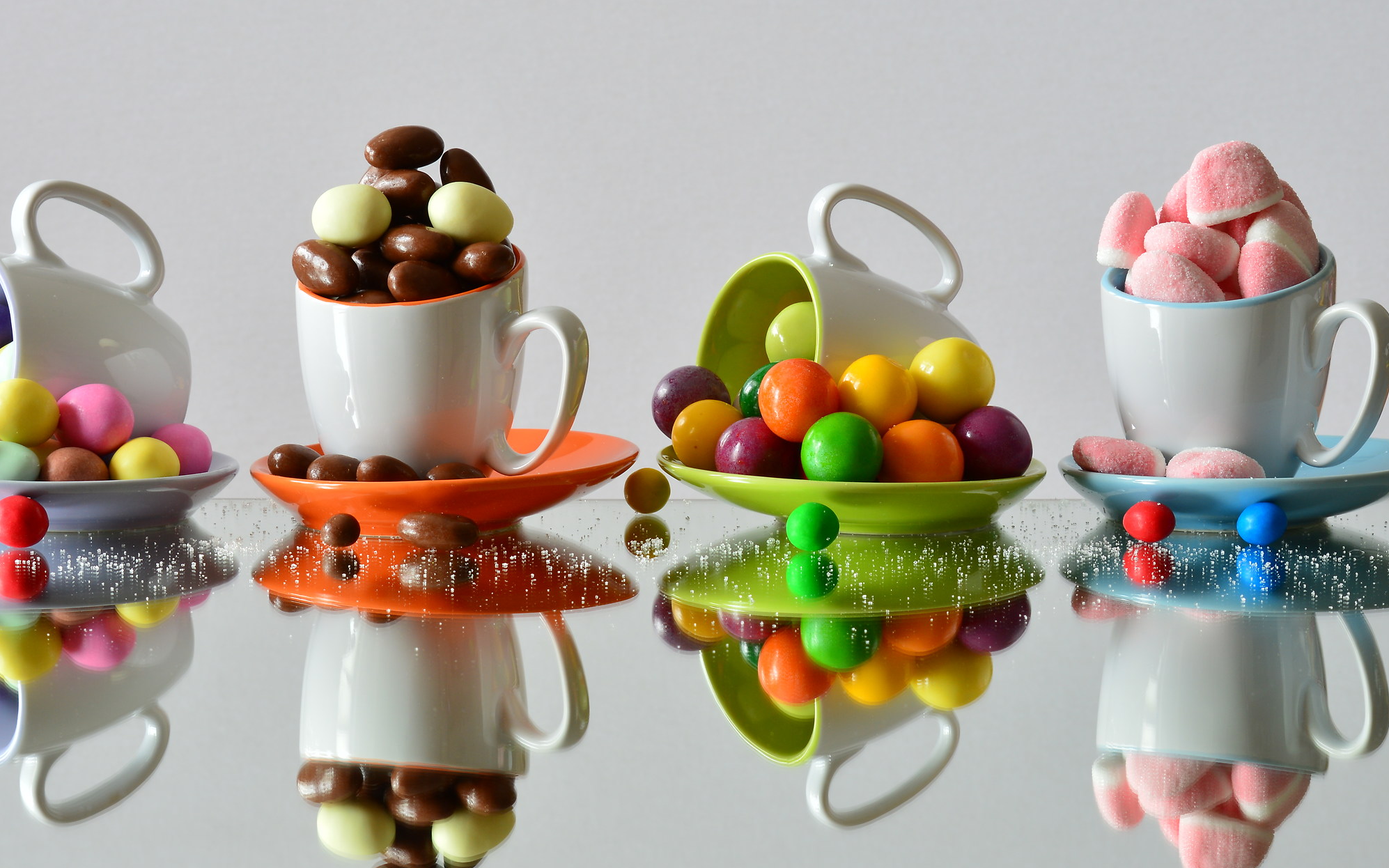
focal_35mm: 114
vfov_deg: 11.5
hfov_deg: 18.3
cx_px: 646
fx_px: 4315
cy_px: 377
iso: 100
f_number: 16
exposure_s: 2.5
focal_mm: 62
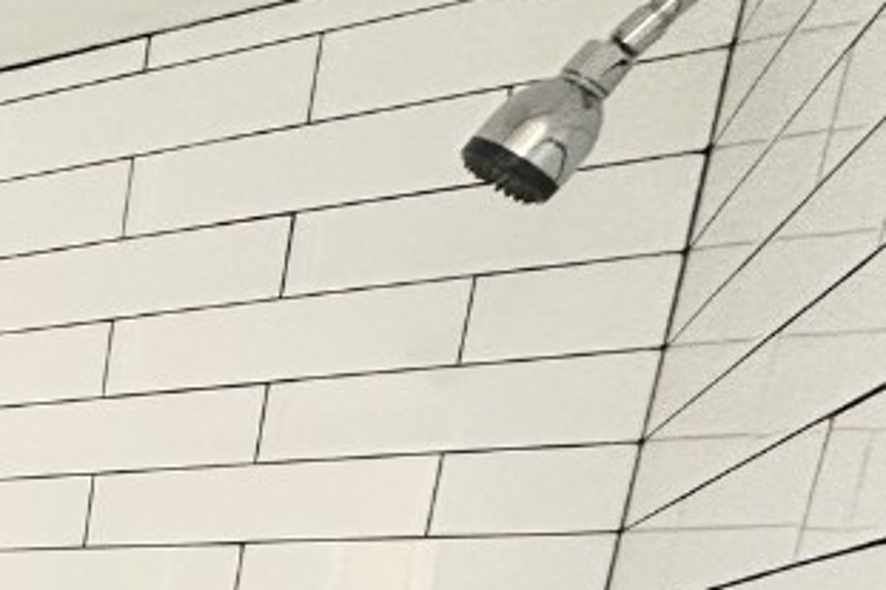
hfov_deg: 27.4
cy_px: 963
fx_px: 1181
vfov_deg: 21.7
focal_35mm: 48
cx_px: -462
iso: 800
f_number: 2.2
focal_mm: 2.22
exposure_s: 1/60
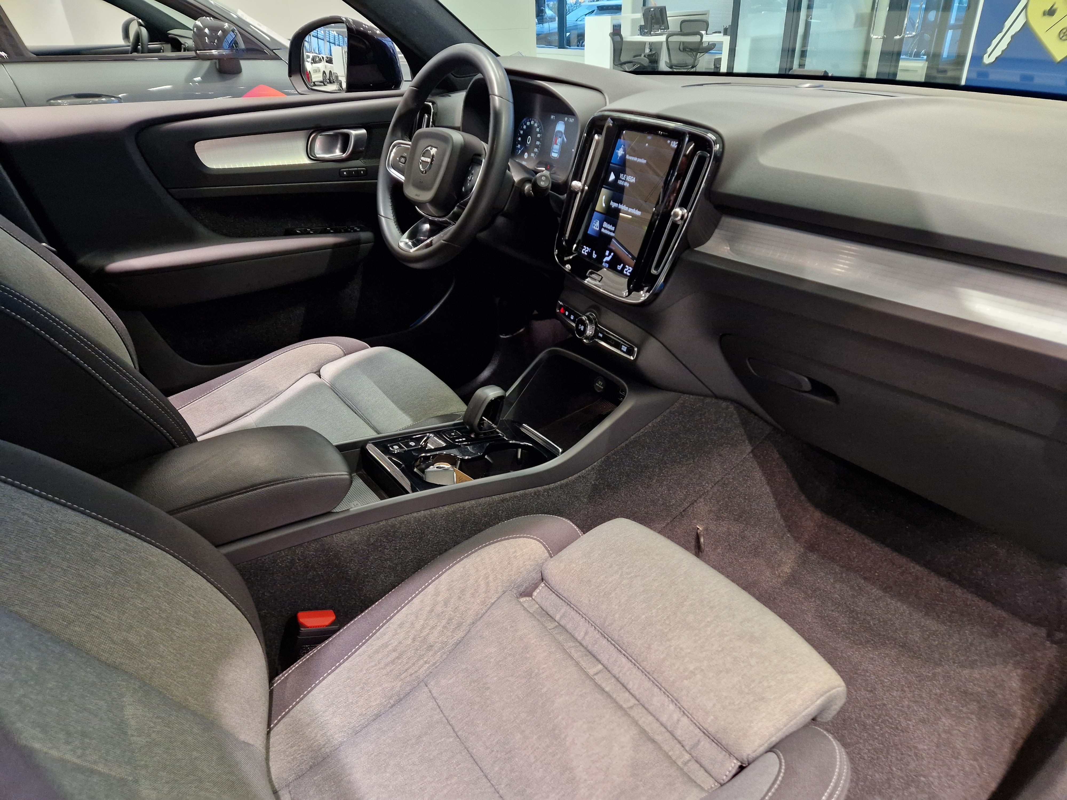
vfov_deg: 58.9
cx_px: 534
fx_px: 709
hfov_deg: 73.9
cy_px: 400
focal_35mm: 23
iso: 400
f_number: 1.8
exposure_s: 1/100
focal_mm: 5.4
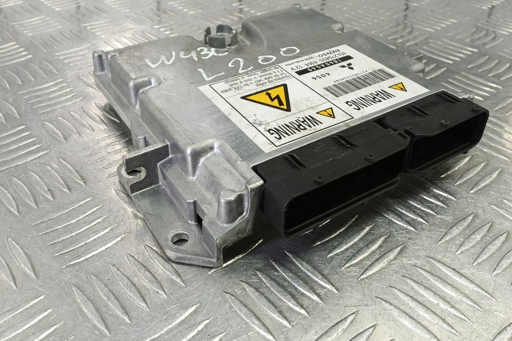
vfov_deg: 45.8
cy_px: 118
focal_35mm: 28
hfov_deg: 65.5
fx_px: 398
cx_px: 265
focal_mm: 4.11
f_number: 1.6
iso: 153
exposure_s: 1/50
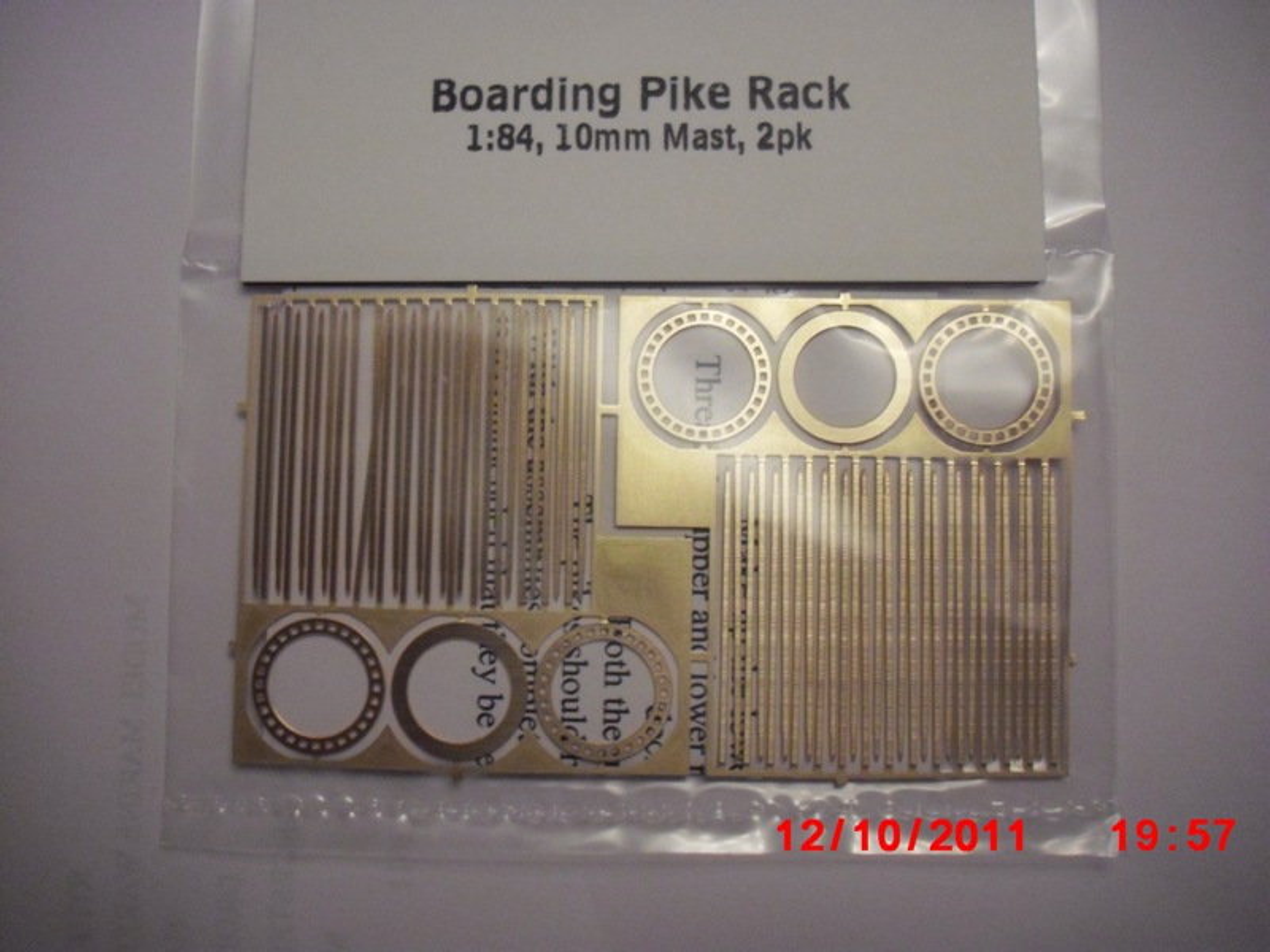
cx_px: 635
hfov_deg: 49.0
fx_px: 1394
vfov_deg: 37.7
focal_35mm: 38
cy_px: 476
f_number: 2.8
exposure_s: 1/80
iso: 400
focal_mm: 6.2
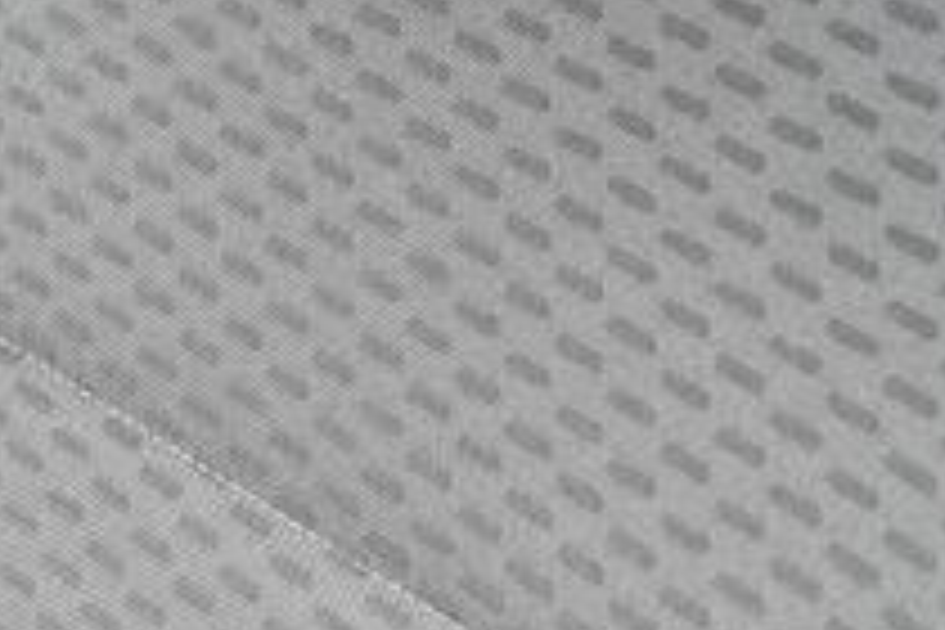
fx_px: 3071
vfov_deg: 11.3
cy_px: -254
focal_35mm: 117
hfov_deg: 16.7
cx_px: -220
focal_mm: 24
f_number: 4
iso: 320
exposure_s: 1/60
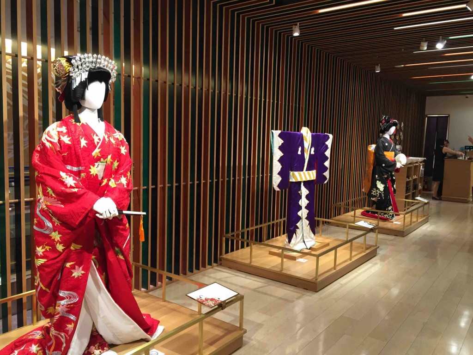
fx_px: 396
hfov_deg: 61.7
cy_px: 178
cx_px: 236
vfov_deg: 48.2
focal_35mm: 29
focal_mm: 4.15
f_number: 2.2
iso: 80
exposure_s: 1/30
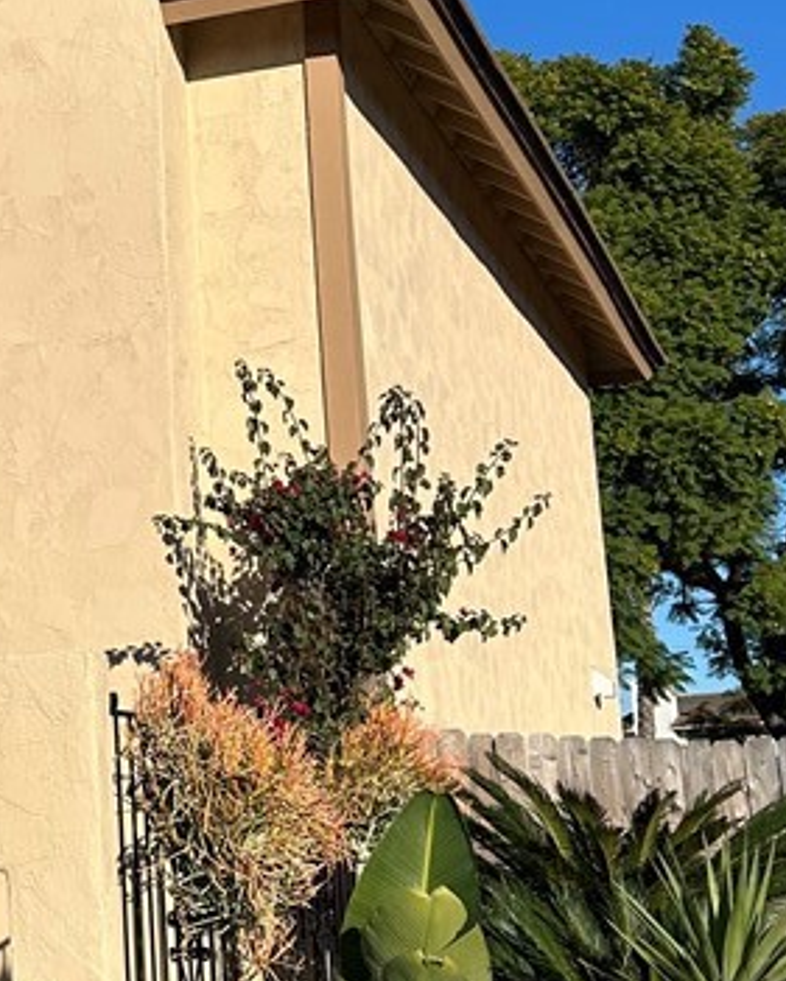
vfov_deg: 25.6
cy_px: 375
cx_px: -176
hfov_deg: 19.4
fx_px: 2151
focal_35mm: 74
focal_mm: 5.7
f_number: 1.5
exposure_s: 1/5319
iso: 50
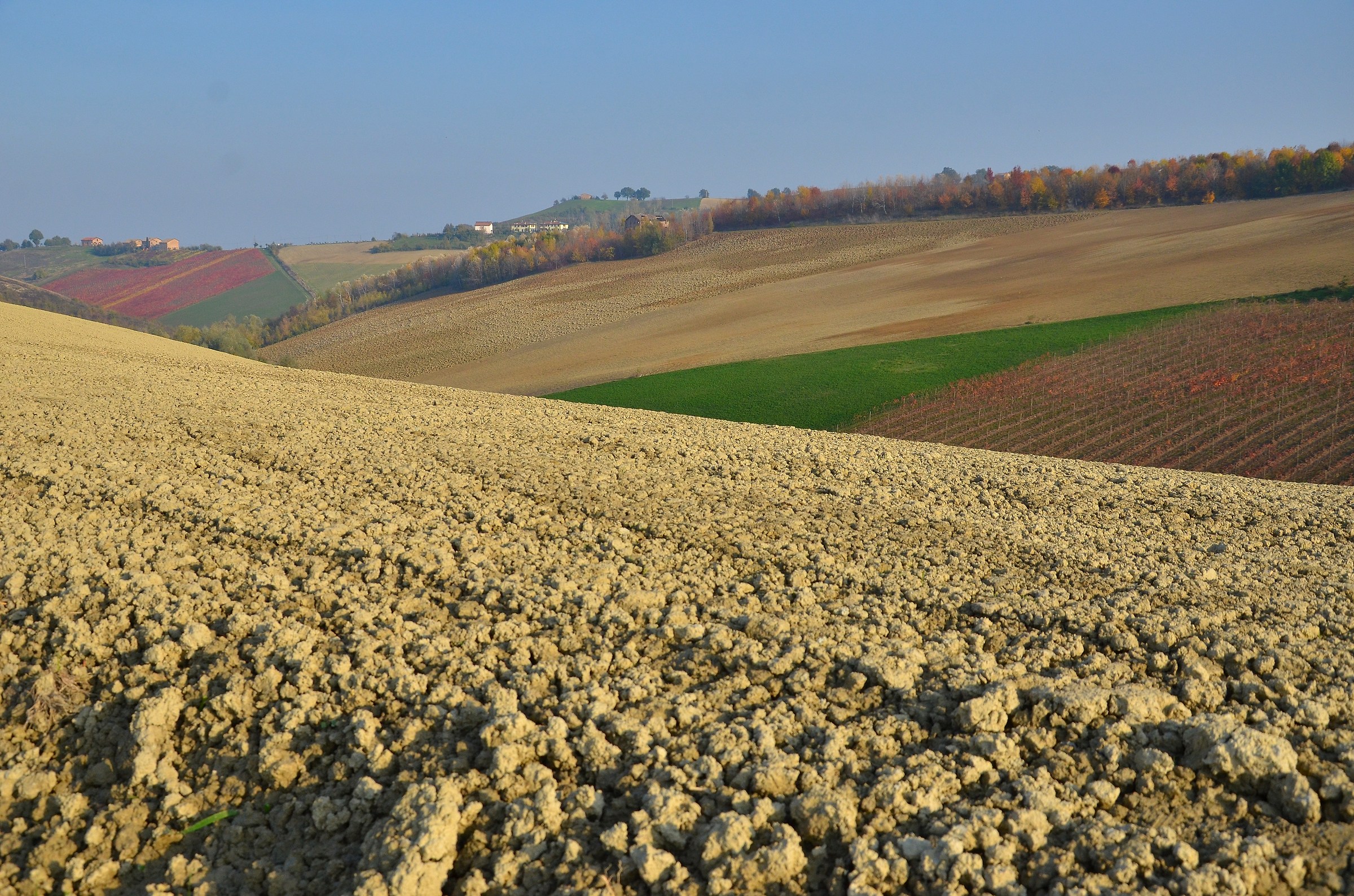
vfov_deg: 35.3
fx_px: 1407
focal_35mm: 38
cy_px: 448
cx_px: 677
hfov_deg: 51.4
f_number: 7.1
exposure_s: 1/1600
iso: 400
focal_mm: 25
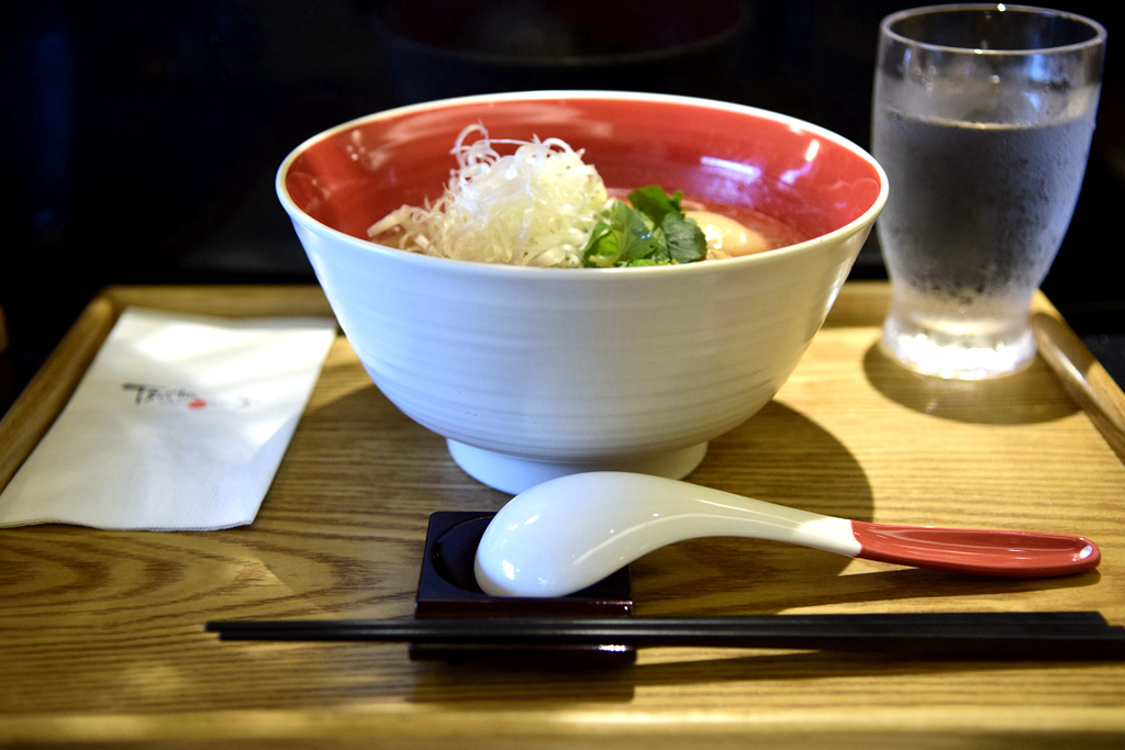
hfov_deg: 41.1
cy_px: 375
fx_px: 1500
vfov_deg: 28.1
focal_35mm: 48
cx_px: 562
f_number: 2.8
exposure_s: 1/100
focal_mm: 32
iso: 1000
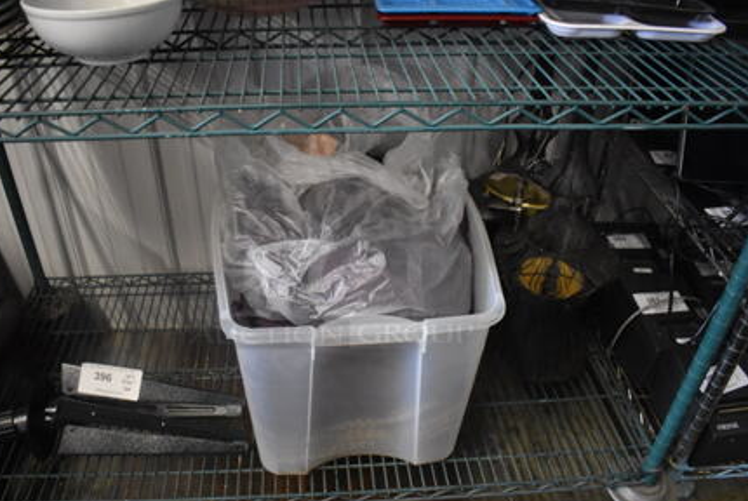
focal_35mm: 30
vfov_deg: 43.7
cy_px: 277
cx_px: 334
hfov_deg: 61.7
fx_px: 624
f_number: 3.5
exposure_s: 1/125
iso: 4000
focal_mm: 18
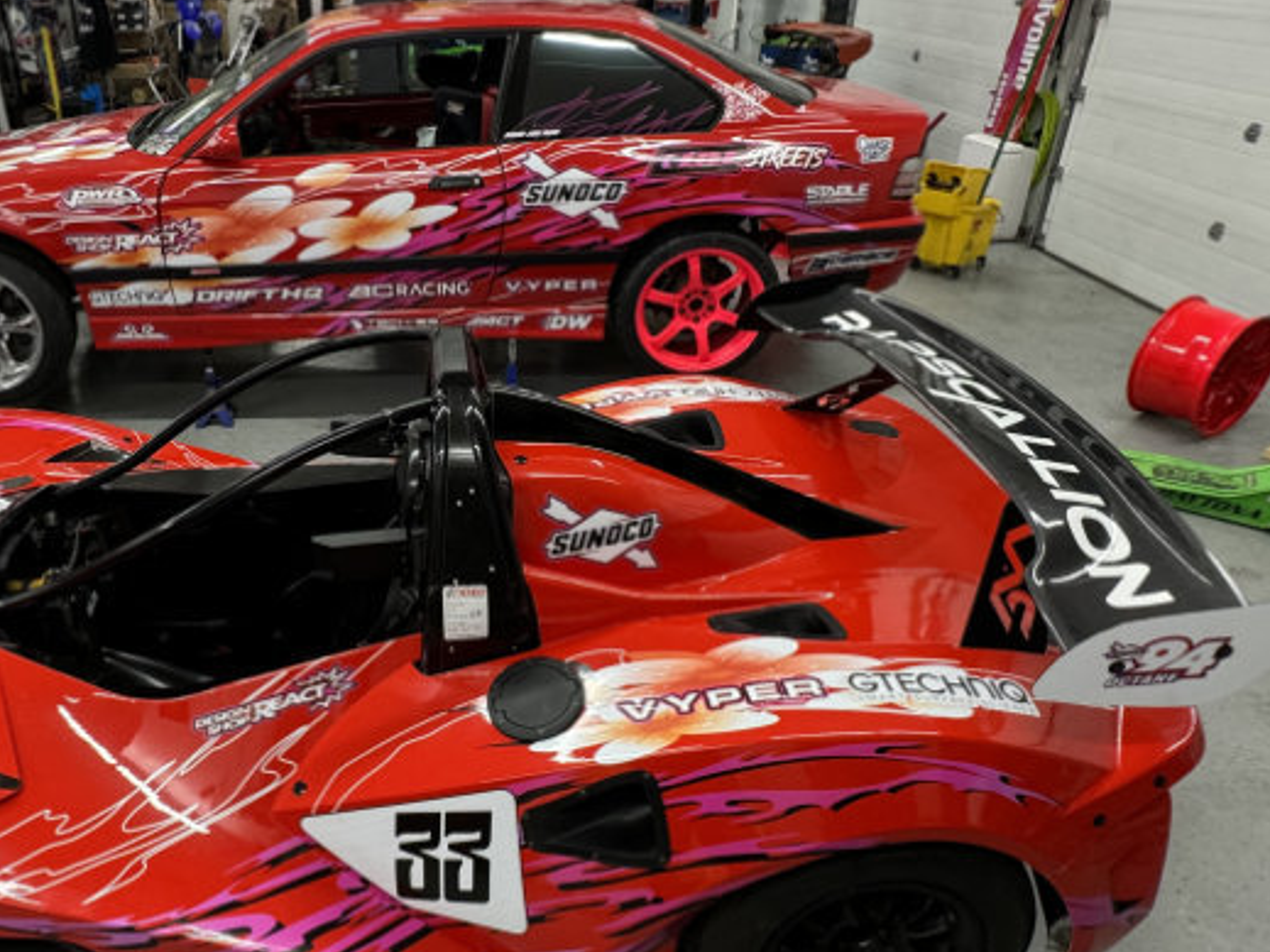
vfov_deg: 51.3
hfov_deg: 64.2
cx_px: 458
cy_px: 448
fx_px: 990
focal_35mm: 27
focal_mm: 2.2
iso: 250
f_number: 2.2
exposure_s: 1/120
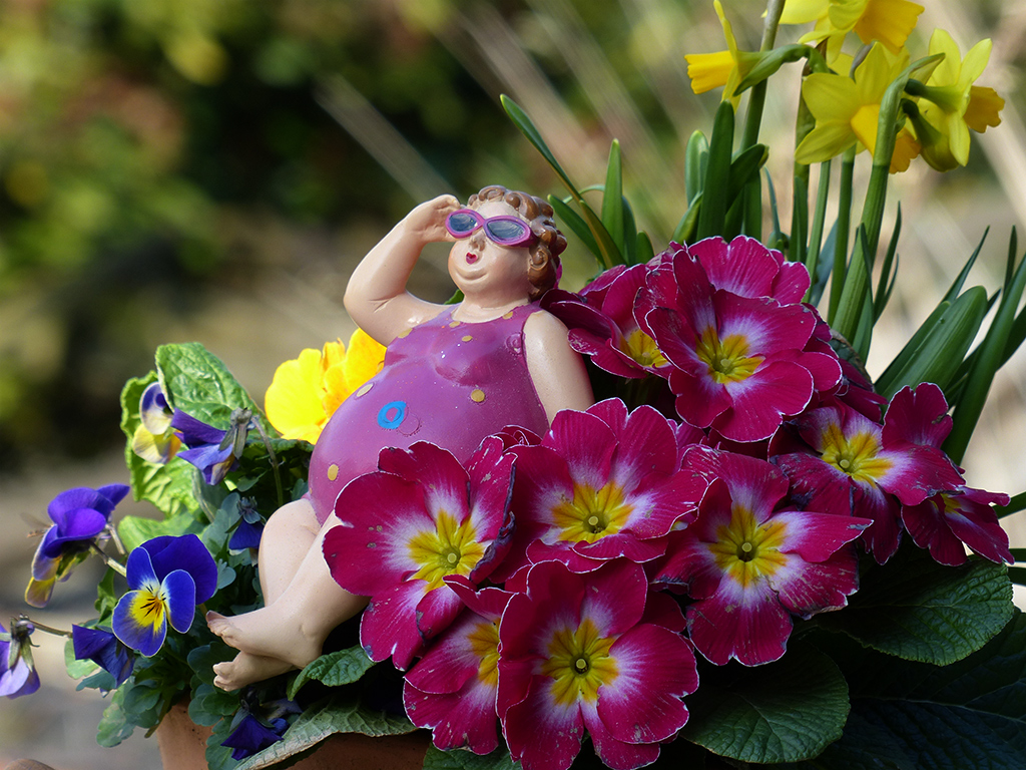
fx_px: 10226
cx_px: 513
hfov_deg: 5.7
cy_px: 385
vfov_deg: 4.3
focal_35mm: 345
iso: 100
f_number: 4
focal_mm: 62.1
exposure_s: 1/400
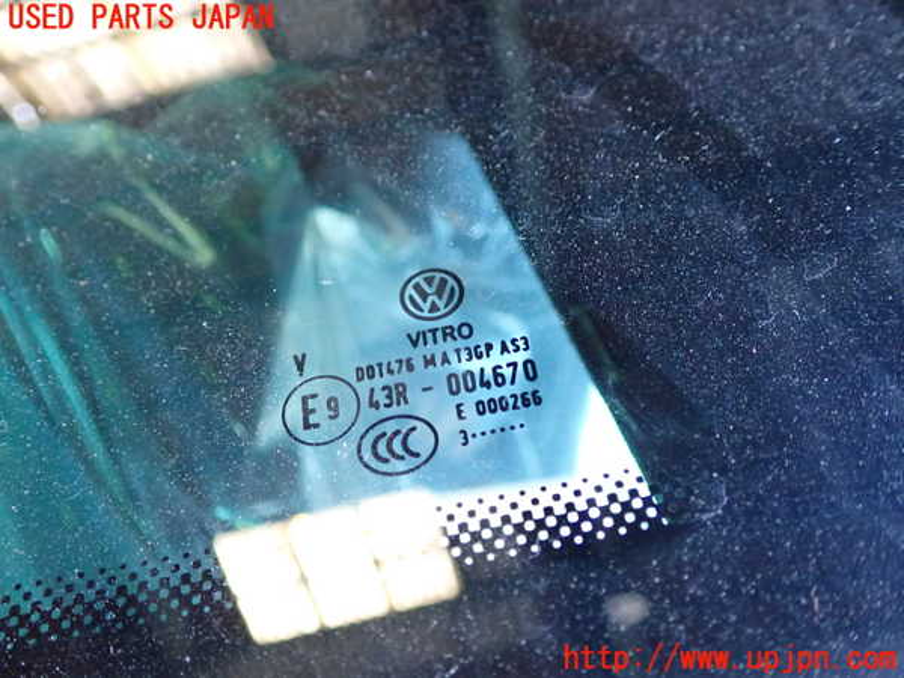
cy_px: 339
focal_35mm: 36
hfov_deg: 51.4
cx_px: 452
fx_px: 940
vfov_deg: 39.7
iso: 800
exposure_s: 1/30
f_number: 2.5
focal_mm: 6.37
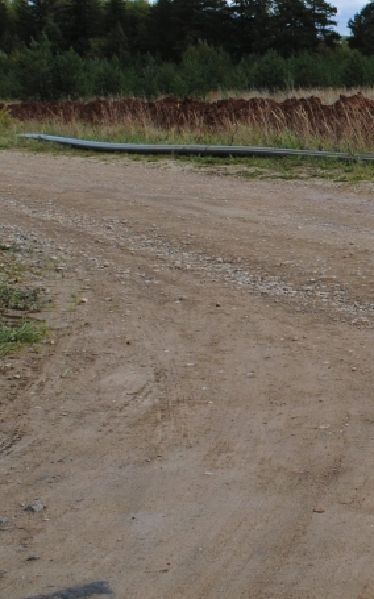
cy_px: 186
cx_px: 539
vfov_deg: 26.9
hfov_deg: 15.9
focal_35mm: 76
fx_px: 1241
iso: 100
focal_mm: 18
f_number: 8
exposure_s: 1/250
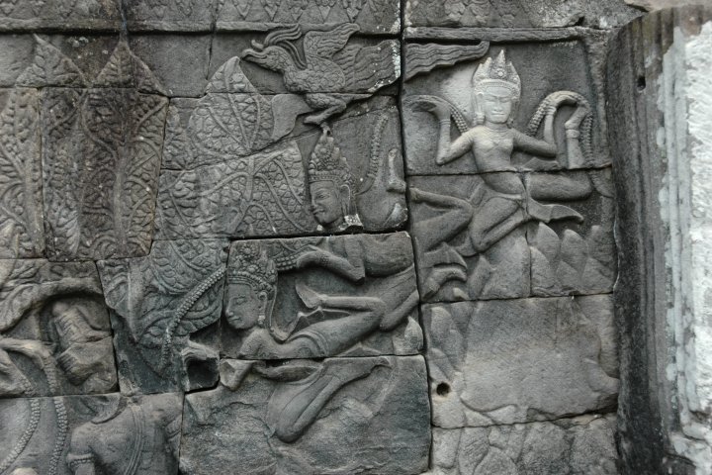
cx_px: 356
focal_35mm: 40
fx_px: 801
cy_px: 238
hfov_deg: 47.9
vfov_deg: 33.0
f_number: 5.6
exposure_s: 1/125
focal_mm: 27
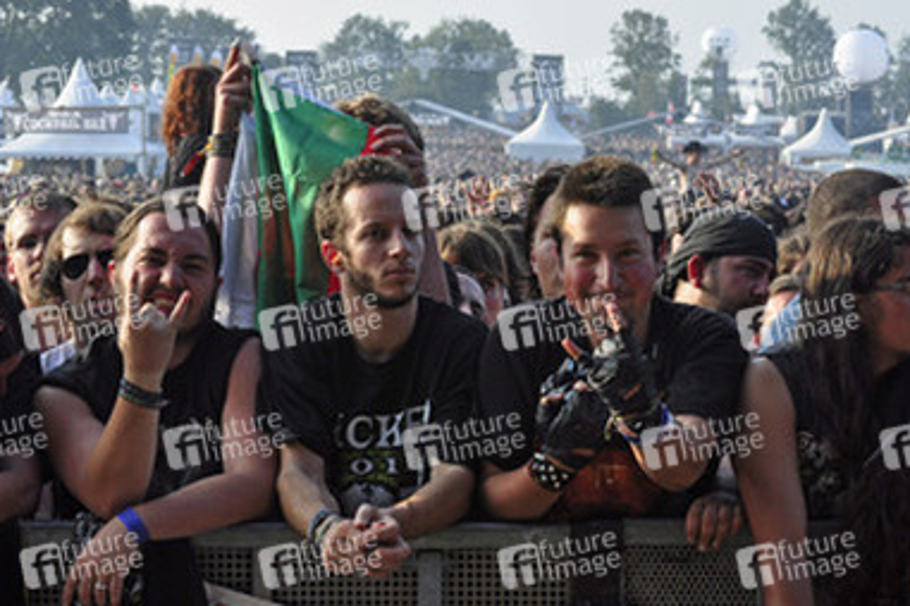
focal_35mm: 98
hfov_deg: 20.9
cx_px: 496
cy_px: 262
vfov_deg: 14.0
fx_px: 2467
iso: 500
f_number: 10
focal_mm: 55
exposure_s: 1/400
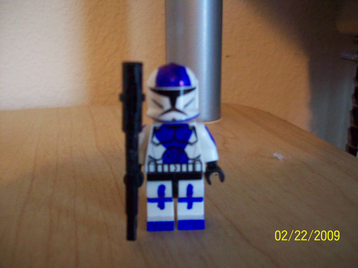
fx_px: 372
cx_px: 179
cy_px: 134
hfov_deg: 51.4
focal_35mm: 36
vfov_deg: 39.7
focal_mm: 6
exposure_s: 1/8
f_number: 2.7
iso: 200
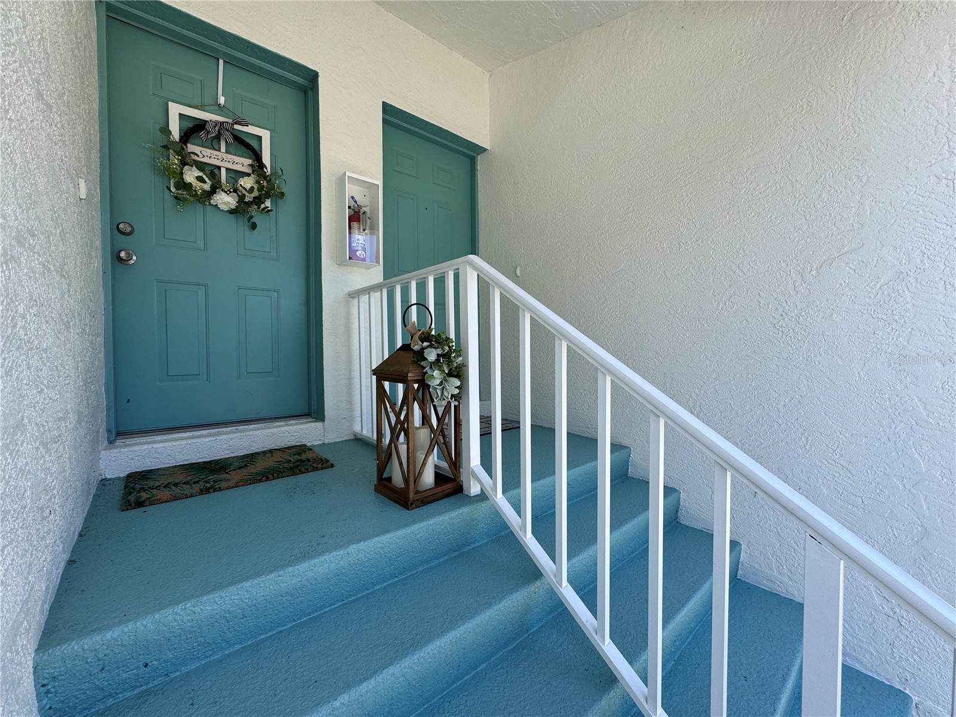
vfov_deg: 85.7
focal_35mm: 14
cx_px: 478
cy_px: 358
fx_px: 387
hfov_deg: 102.1
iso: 40
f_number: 2.2
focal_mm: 2.22
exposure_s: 1/381
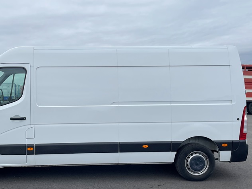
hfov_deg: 43.9
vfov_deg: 34.3
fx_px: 306
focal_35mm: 42
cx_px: 77
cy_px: 110
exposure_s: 1/1276
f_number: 1.6
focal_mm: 4.2
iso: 32
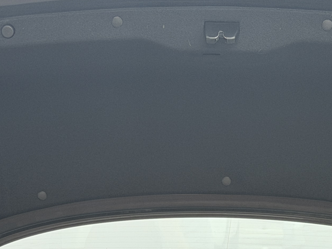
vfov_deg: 9.3
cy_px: 366
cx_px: 199
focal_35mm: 155
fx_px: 1486
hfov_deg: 12.7
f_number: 1.78
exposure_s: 1/339
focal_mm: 6.76
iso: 64
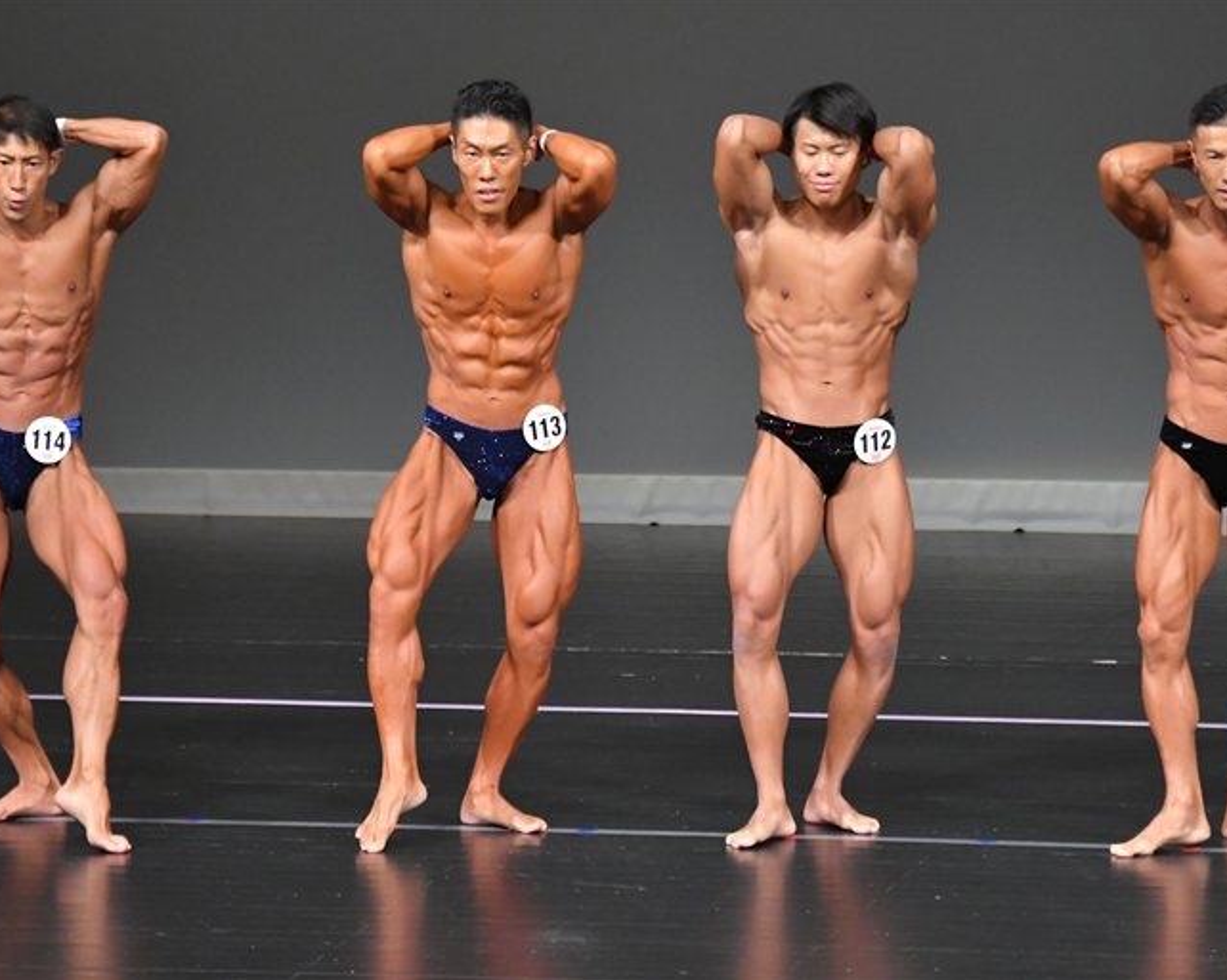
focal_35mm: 357
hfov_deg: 5.4
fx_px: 12958
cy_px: 491
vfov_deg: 4.3
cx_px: 605
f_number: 5.6
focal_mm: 210
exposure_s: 1/400
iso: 5000
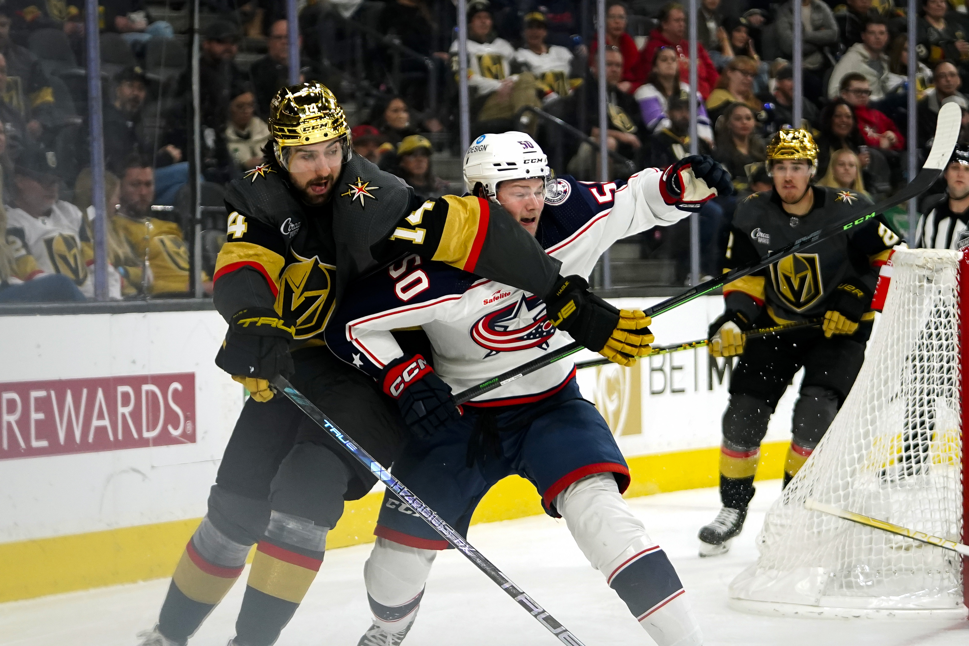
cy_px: 323
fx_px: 3176
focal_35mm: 118
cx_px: 484
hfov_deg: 17.3
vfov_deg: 11.6
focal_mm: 79
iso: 2500
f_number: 2.8
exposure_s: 1/2500
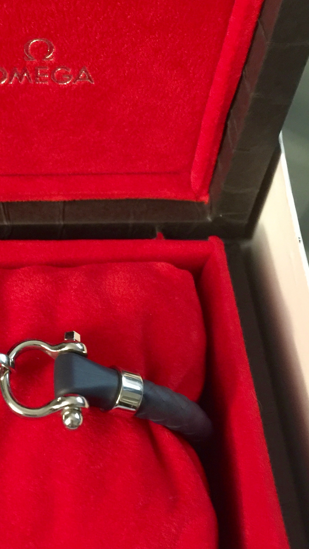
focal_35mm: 43
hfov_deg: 26.9
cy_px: 256
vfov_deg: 47.3
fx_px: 626
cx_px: 40
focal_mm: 4.15
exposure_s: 1/4
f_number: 2.2
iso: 160
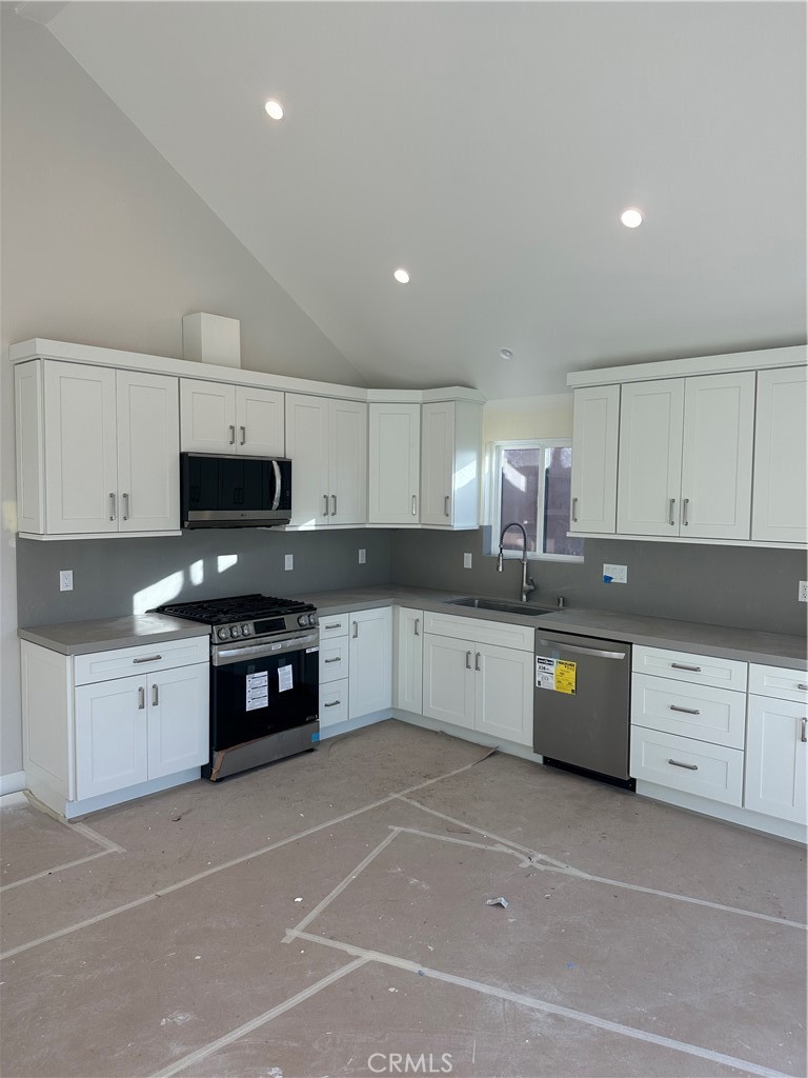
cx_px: 404
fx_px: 747
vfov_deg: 71.6
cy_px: 539
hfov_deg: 56.8
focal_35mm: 24
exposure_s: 1/496
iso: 80
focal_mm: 6.86
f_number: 1.78
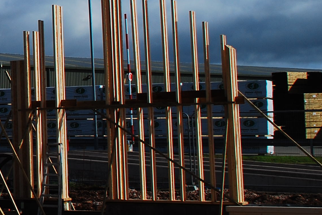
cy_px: 8
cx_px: -207
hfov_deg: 16.1
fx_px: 1011
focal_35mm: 113
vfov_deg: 12.0
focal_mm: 22
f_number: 10
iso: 125
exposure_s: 1/320
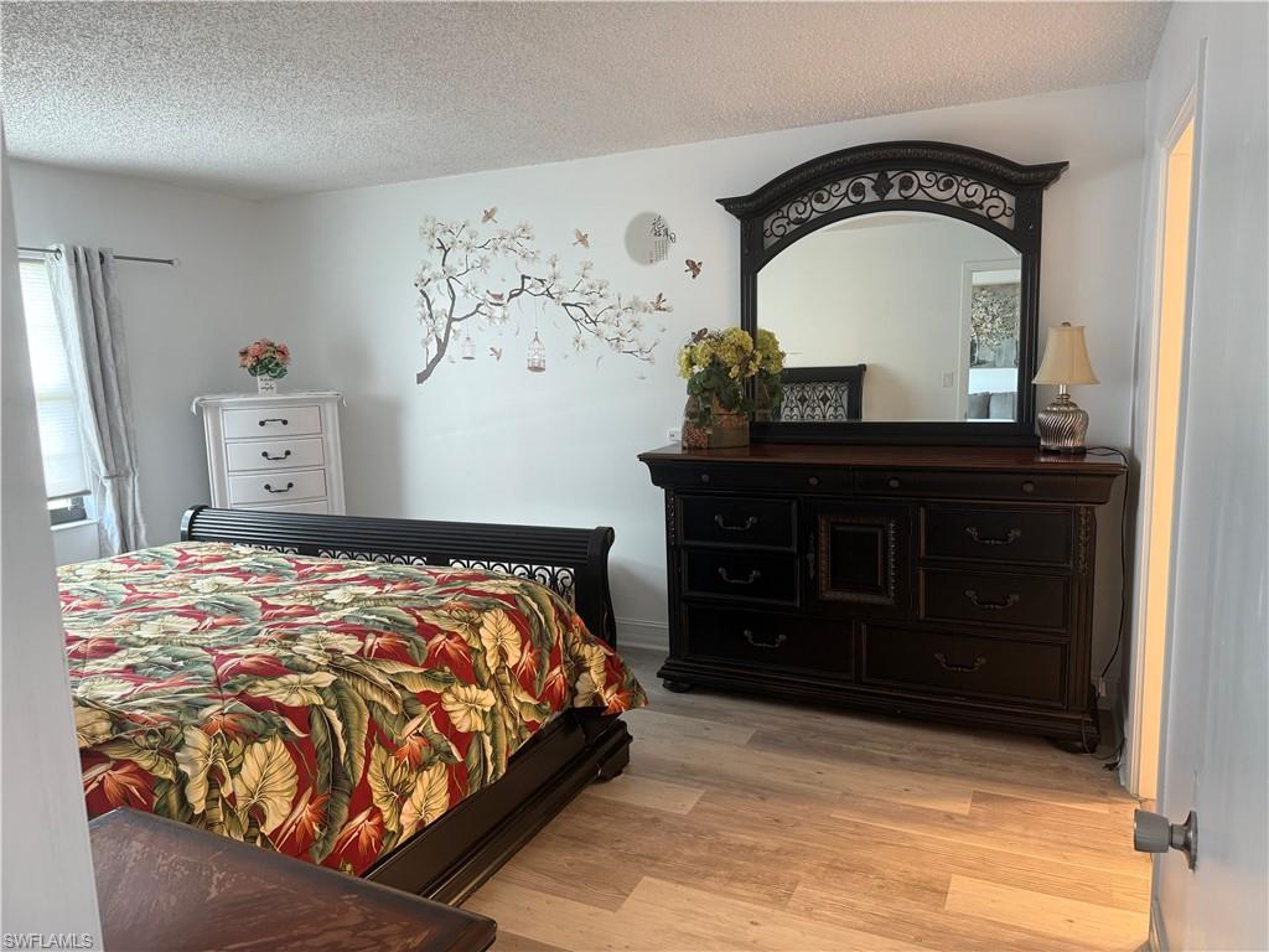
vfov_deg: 56.8
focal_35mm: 24
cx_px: 634
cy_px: 476
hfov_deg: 71.6
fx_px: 880
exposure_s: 1/60
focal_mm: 6.76
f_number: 1.78
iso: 250
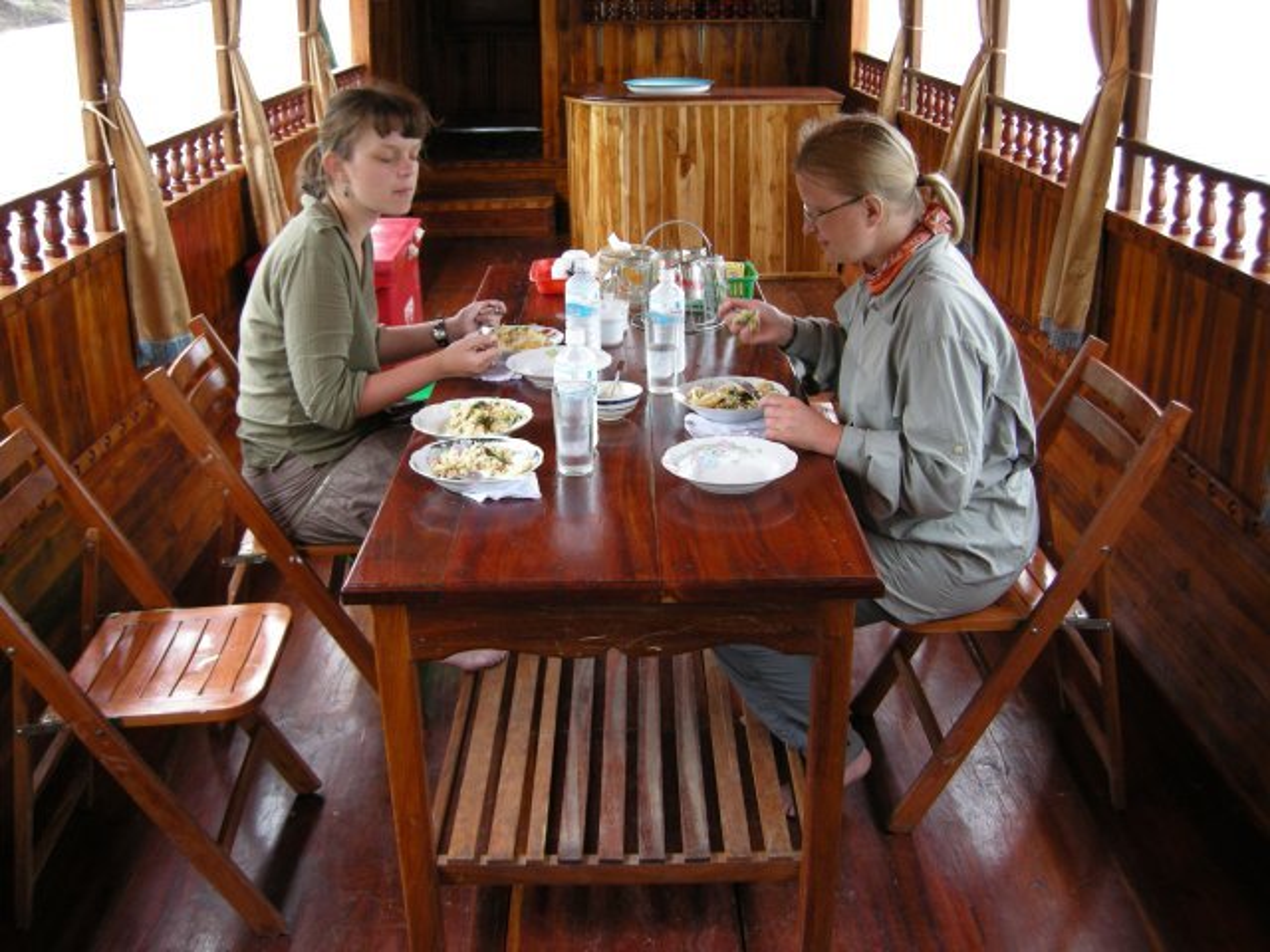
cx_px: 635
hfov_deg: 51.4
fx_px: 1321
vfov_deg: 39.7
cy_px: 476
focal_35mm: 36
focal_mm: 7.5
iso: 133
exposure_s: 1/48.5
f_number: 2.7
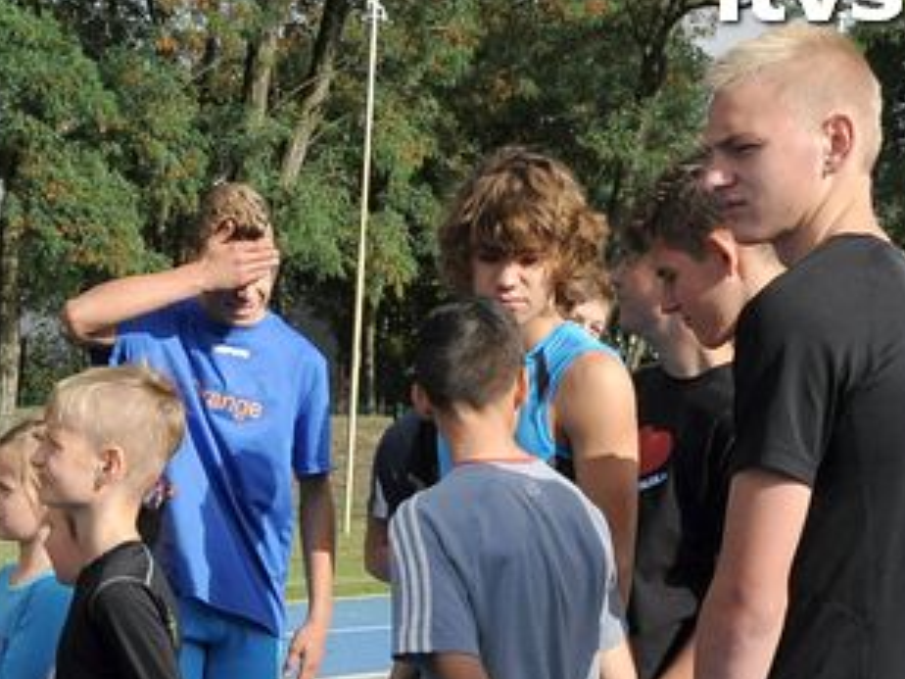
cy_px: 728
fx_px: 2597
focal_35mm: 99
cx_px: 129
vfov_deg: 14.6
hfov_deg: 19.5
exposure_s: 1/640
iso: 800
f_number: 13
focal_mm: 25
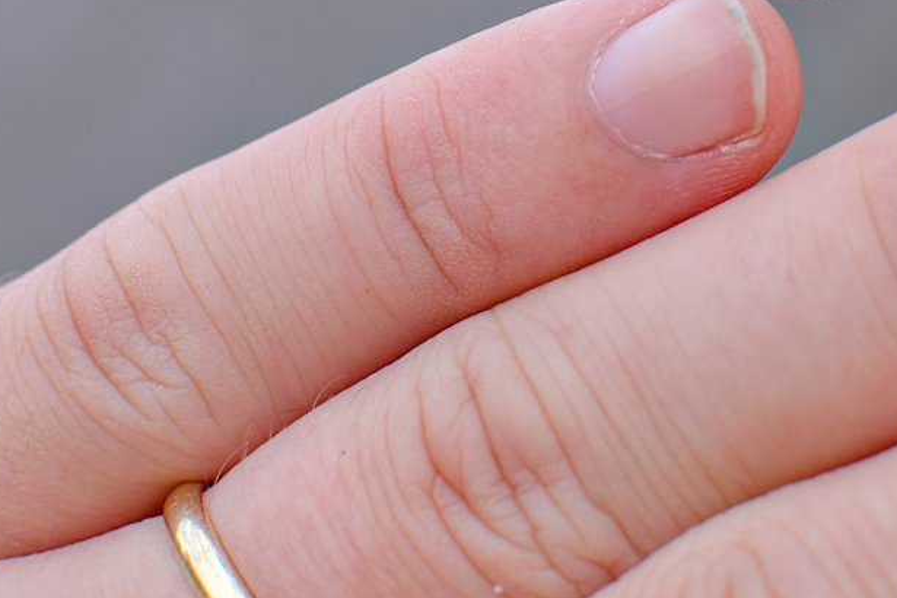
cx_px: 818
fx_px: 2717
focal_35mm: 109
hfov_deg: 18.4
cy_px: 53
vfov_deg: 12.5
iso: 100
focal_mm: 35
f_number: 4.5
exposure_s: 1/125
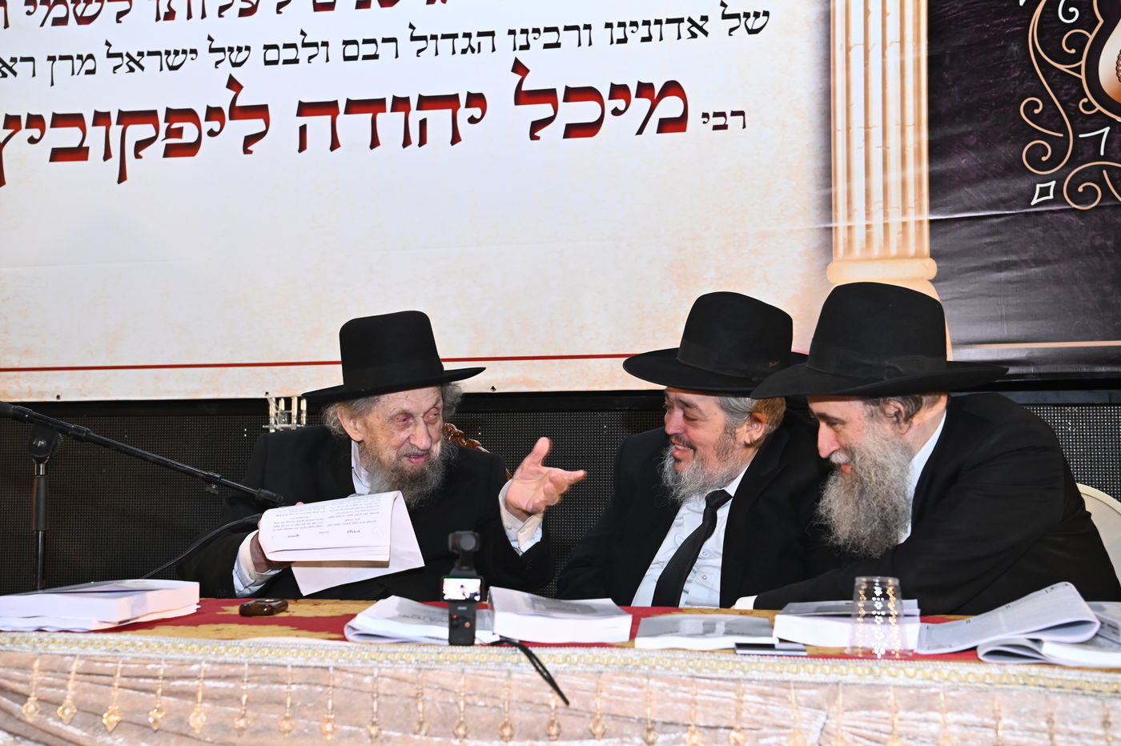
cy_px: 373
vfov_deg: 26.0
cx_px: 560
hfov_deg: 38.2
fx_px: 1618
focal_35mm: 52
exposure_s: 1/100
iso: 2500
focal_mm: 52
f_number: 6.3
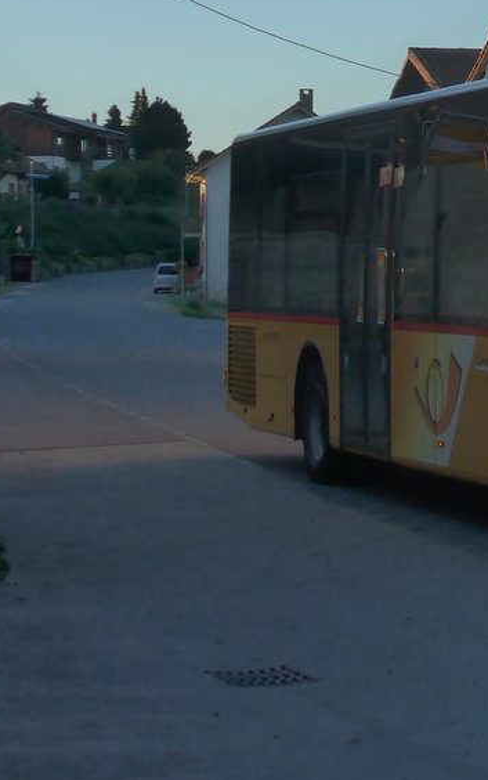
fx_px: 2827
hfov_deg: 9.7
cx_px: 617
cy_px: 183
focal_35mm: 133
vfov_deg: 15.6
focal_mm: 12
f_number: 3.5
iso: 160
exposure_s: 1/500
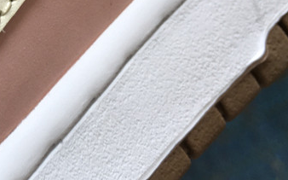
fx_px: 714
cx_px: -105
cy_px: -12
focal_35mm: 91
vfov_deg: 14.1
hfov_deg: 20.5
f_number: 2.2
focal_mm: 4.15
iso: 25
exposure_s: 1/50
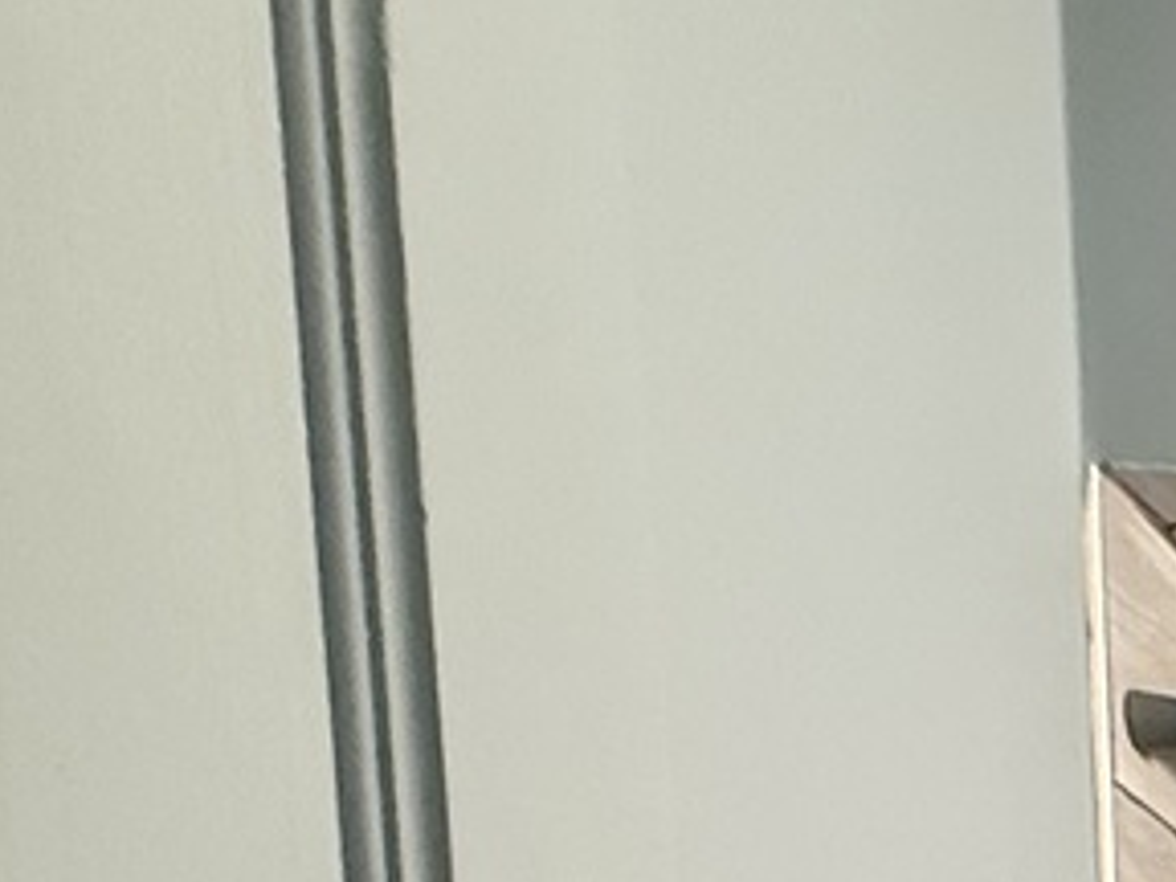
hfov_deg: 16.7
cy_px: 1666
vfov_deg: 16.8
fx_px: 2378
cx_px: 2593
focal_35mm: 70
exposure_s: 1/120
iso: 500
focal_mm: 2.22
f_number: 2.2
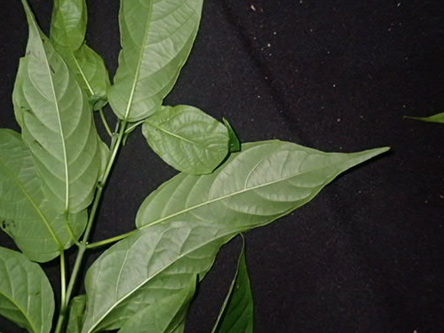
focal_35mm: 32
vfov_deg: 44.1
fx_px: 410
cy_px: 151
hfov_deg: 56.2
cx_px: 169
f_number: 2
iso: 800
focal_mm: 4.5
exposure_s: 1/30
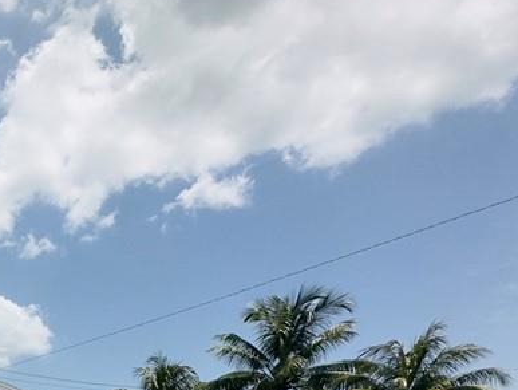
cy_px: 496
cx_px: -122
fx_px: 554
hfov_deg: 36.7
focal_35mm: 37
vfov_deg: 31.0
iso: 50
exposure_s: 1/3401
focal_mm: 2.22
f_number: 2.2
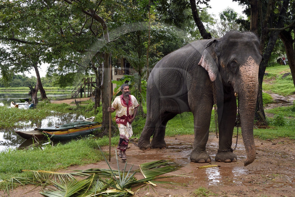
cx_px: 148
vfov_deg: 37.8
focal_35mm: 35
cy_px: 98
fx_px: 287
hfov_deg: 54.4
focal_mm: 35
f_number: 9
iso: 800
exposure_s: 1/160
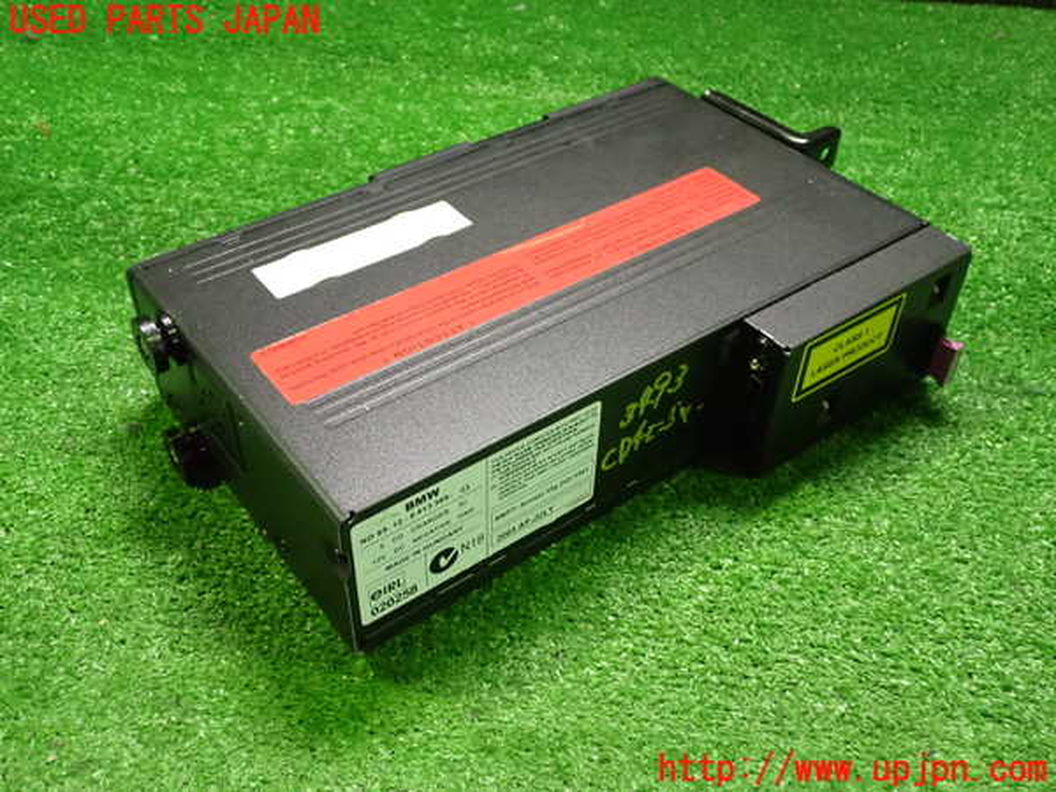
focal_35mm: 36
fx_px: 1098
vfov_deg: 39.7
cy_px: 396
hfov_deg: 51.4
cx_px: 528
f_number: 2.5
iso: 1250
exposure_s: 1/50
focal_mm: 6.37
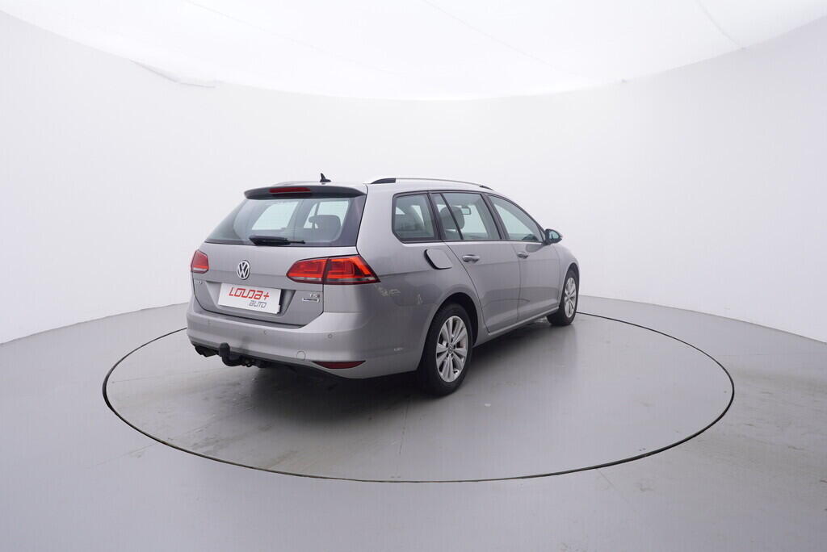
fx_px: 517
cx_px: 414
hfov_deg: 77.3
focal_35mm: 22
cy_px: 276
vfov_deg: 56.2
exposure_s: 1/80
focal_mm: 15
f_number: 5
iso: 200
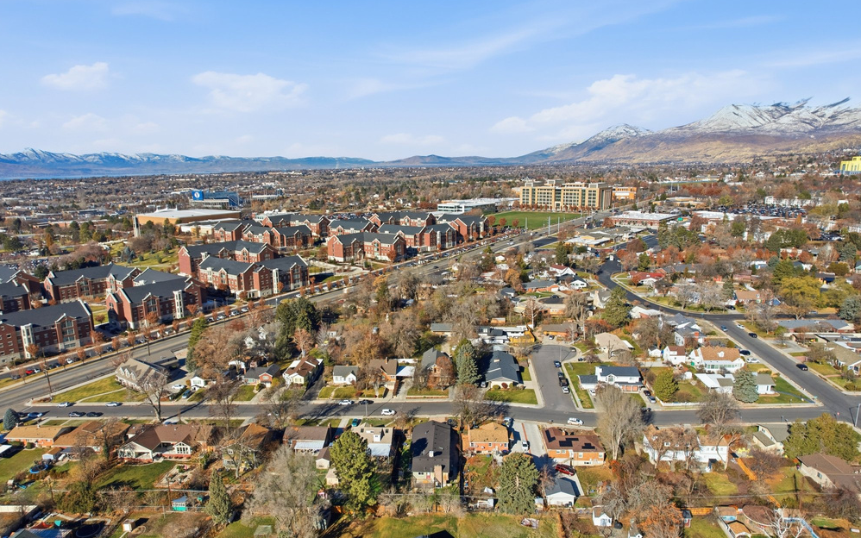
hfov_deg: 77.1
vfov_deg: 53.0
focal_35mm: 23
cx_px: 423
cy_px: 285
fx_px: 540
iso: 140
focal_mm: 8.4
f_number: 2.8
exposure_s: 1/4000
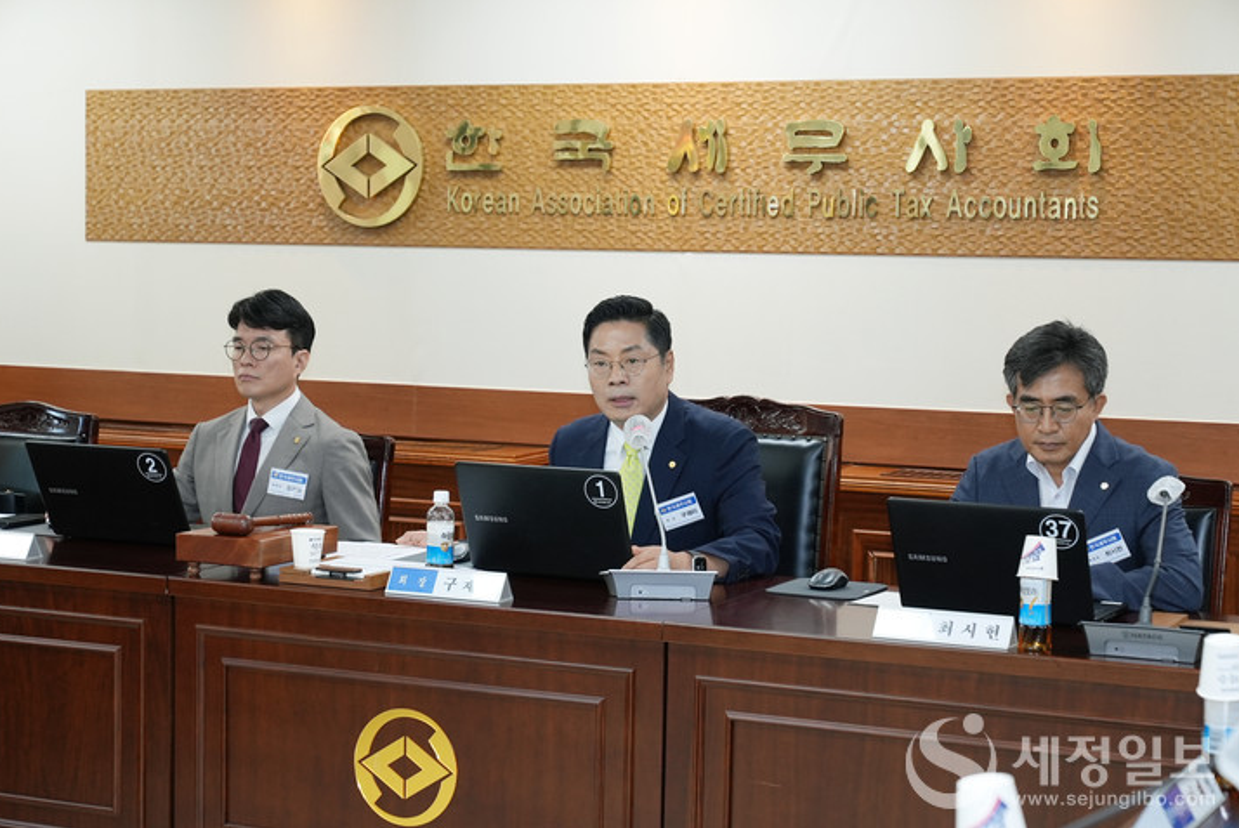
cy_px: 415
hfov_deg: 28.4
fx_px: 2445
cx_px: 616
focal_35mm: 71
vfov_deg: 19.2
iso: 2000
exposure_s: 1/160
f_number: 5
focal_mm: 70
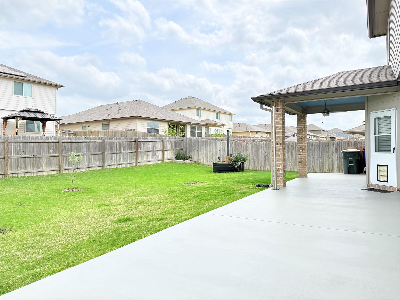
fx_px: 277
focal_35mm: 24
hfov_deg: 71.6
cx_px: 200
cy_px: 150
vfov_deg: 56.8
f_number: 1.78
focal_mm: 6.76
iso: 100
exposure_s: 1/2169
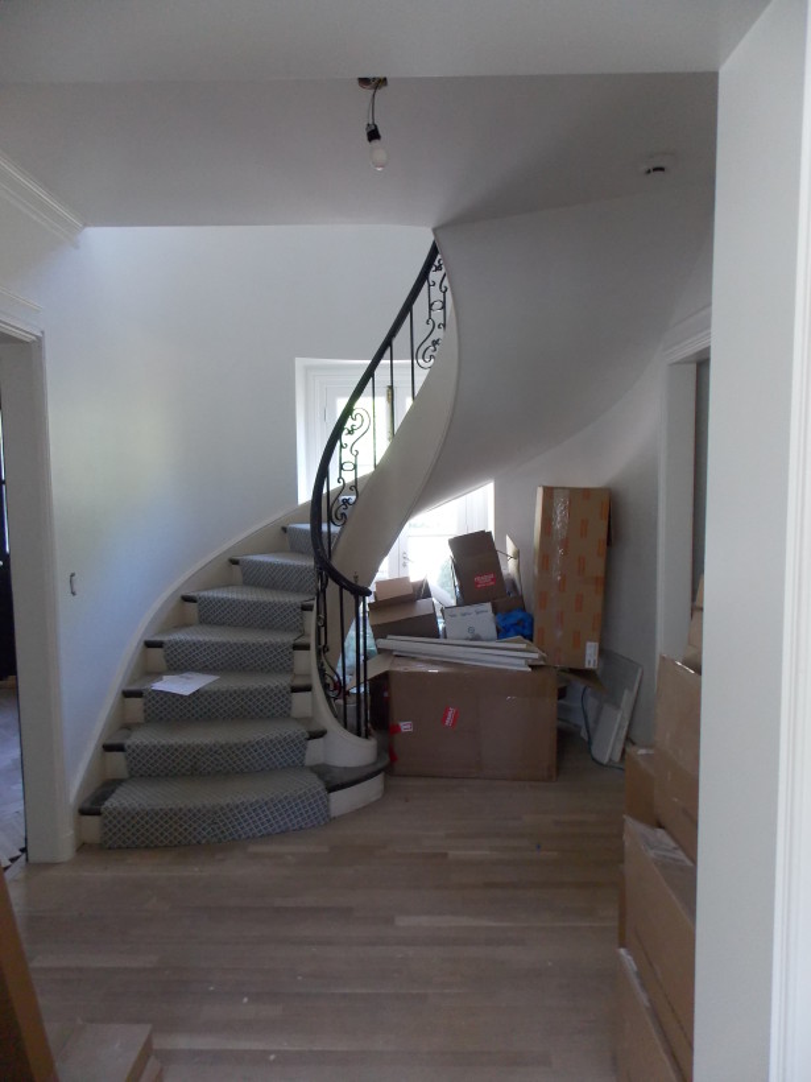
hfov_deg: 58.9
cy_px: 541
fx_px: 718
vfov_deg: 73.9
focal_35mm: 23
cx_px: 406
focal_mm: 4
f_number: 3.1
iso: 250
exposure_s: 1/30
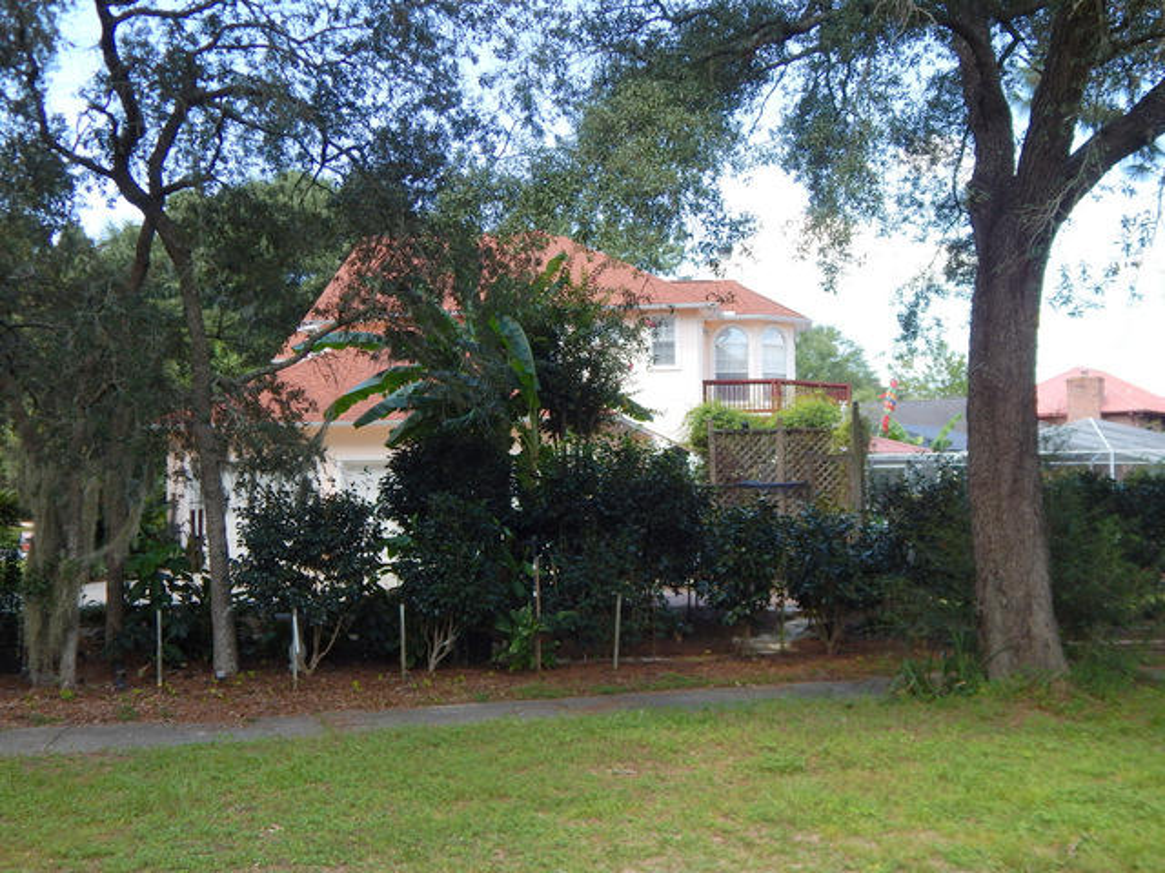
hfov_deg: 43.9
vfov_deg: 33.6
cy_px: 436
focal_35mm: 43
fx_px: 1447
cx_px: 582
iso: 125
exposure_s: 1/250
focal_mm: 7.7
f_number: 3.6
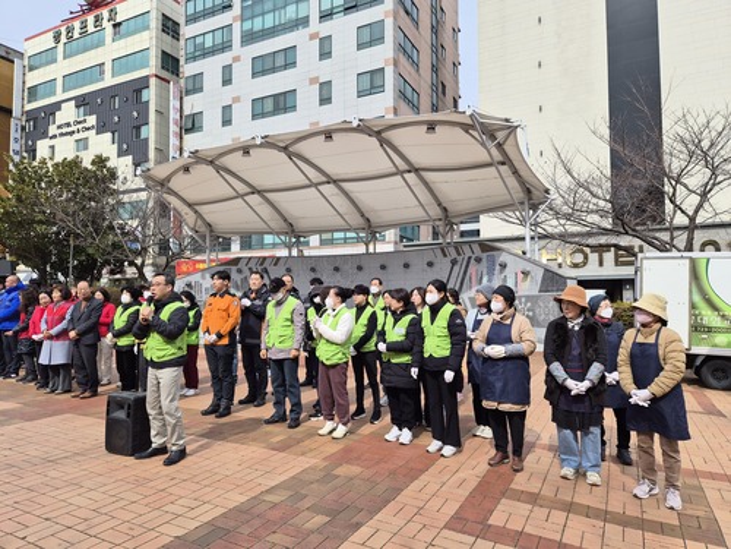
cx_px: 366
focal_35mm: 23
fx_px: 486
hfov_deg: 73.9
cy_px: 274
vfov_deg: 58.9
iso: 80
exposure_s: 1/4368
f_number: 1.8
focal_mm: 5.4
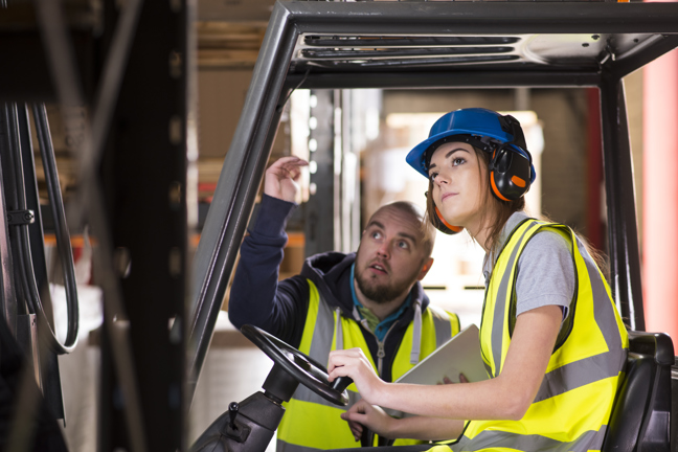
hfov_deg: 23.9
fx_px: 1601
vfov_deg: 16.1
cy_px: 226
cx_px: 339
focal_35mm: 85
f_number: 2.8
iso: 320
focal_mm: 85
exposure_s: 1/60
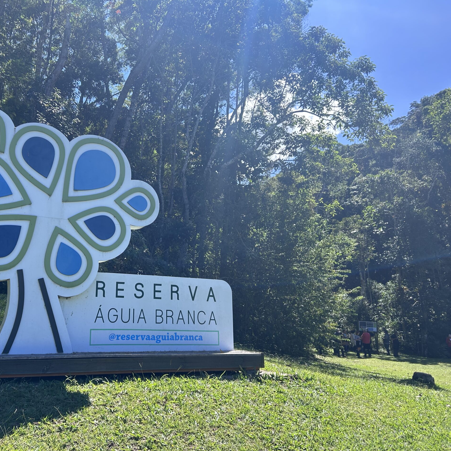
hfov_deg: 51.6
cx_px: 150
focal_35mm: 31
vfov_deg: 52.5
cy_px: 227
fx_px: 457
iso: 50
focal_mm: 5.7
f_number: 1.5
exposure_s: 1/1808
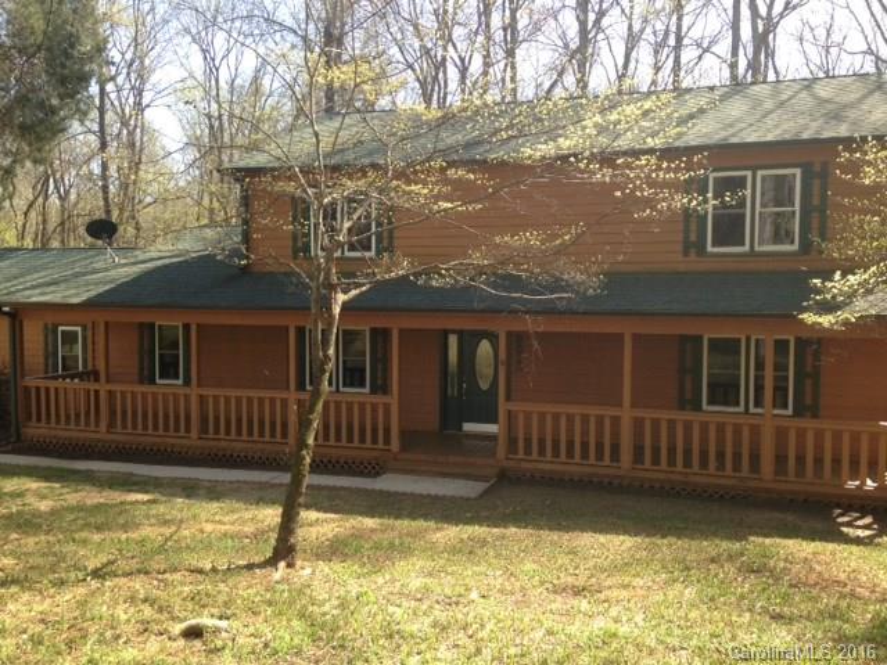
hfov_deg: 55.4
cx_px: 444
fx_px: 846
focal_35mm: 33
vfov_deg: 42.9
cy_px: 332
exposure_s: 1/275
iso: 50
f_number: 2.4
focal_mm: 4.12
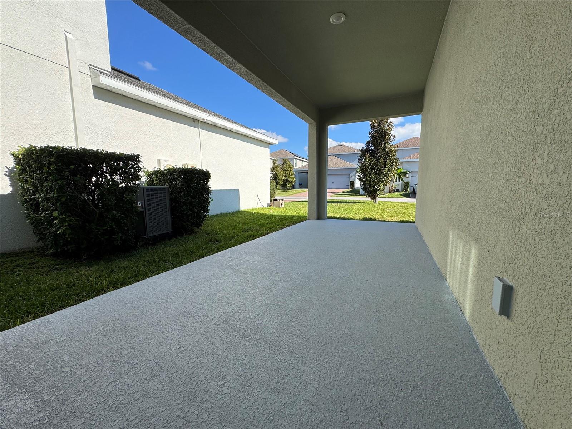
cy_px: 214
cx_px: 286
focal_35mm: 14
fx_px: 231
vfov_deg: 85.7
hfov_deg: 102.1
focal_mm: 2.22
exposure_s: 1/1536
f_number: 2.2
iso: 40
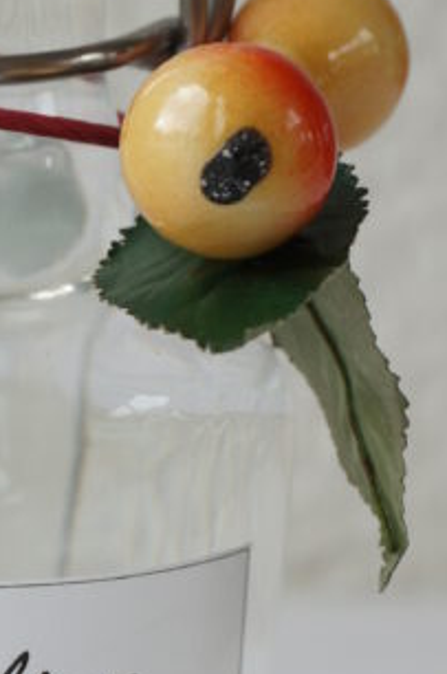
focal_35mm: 156
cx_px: -15
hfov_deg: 8.7
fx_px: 2909
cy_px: 529
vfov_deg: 13.2
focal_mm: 31
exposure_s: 1/80
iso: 200
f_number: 6.3
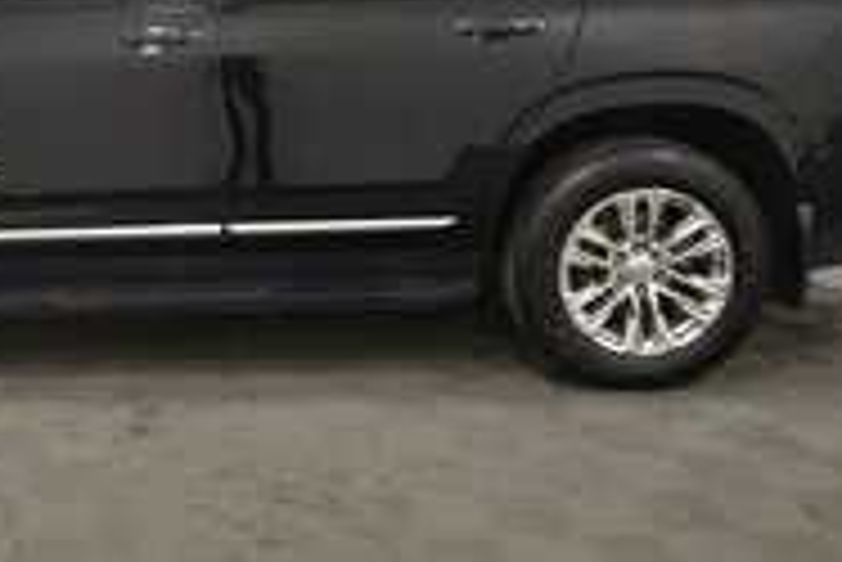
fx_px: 1053
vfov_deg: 29.1
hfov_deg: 42.4
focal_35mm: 45
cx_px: 221
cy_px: 97
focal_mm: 14
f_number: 5
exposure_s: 1/125
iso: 800
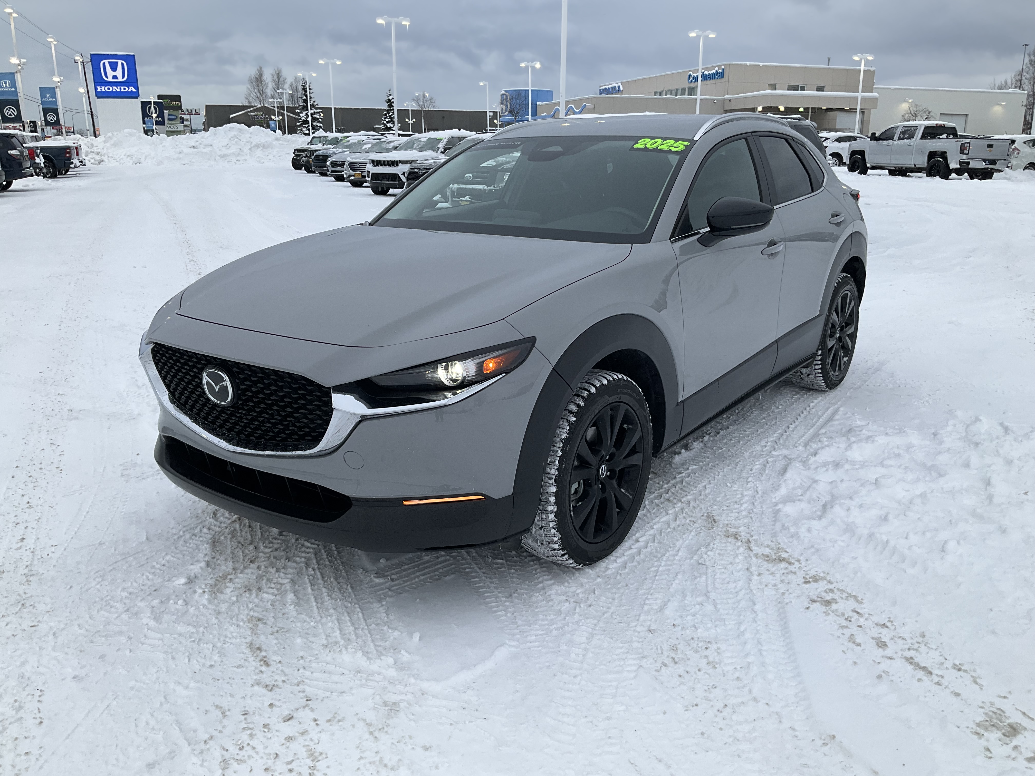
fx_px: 867
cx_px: 518
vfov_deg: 48.2
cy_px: 388
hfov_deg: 61.7
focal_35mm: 29
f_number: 1.8
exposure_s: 1/165
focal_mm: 3
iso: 20
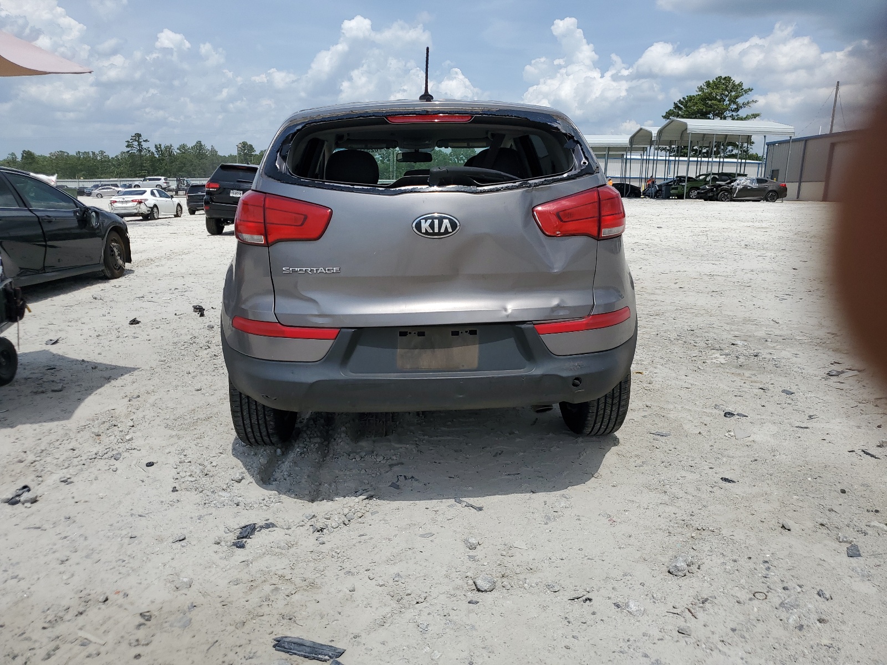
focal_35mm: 26
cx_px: 444
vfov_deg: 53.1
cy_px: 332
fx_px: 666
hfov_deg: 67.3
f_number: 1.5
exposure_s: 1/5000
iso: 50
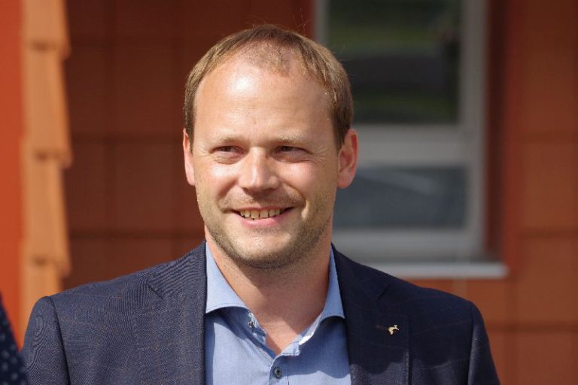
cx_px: 289
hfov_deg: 8.6
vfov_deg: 5.7
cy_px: 192
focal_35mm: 240
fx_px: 3853
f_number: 8
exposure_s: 1/500
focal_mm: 160
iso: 400
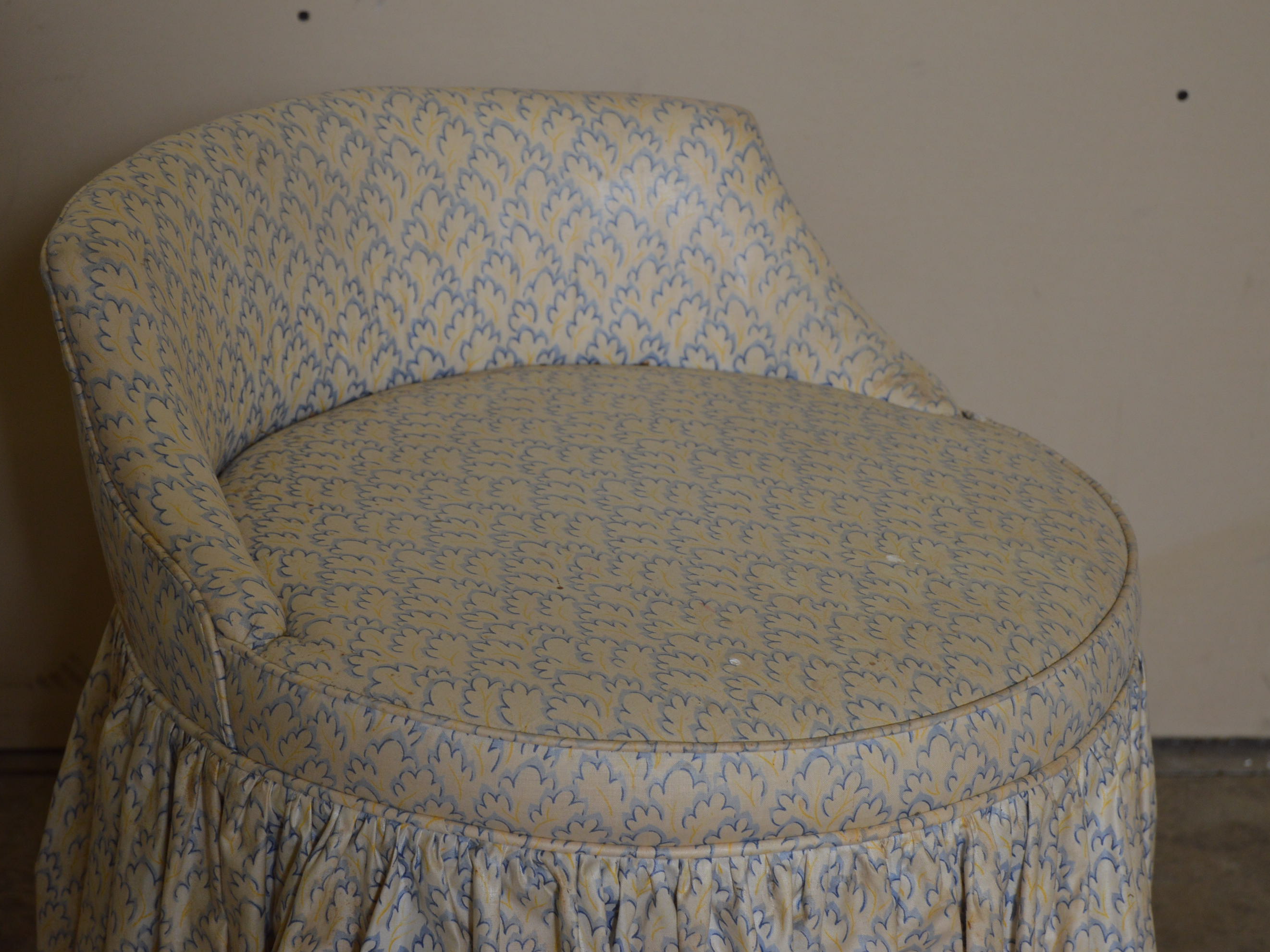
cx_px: 596
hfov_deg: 23.8
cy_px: 473
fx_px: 3008
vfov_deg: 18.0
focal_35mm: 82
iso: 400
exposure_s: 1/60
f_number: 5.6
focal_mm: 50
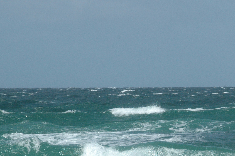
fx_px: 2504
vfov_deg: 3.6
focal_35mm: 384
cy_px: 131
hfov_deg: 5.4
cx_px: 152
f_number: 11
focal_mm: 135
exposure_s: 1/2000
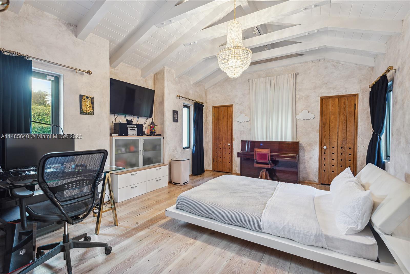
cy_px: 137
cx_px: 205
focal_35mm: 16
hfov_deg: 96.7
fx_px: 182
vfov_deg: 73.8
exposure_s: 1/3.33
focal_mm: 16
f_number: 8
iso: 250
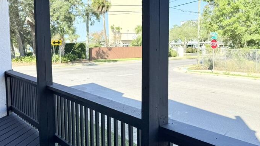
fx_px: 269
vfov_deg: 30.3
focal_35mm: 39
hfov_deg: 51.5
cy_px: 57
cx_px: 144
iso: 80
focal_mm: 6.76
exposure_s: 1/3145
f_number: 1.78
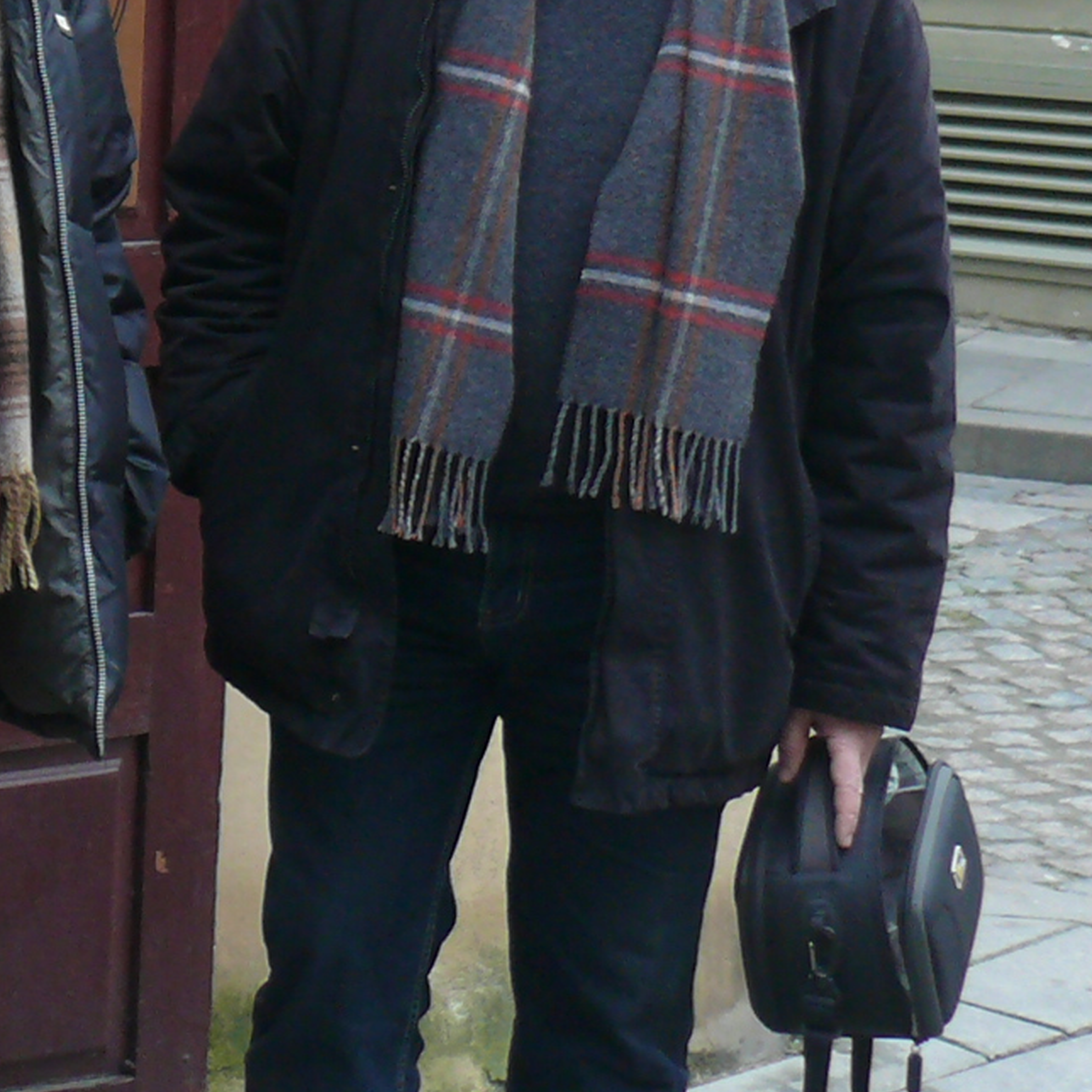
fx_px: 4390
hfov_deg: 12.8
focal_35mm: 123
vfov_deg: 13.9
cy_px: -137
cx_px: -912
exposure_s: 1/30
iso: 125
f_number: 2.8
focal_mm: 7.4
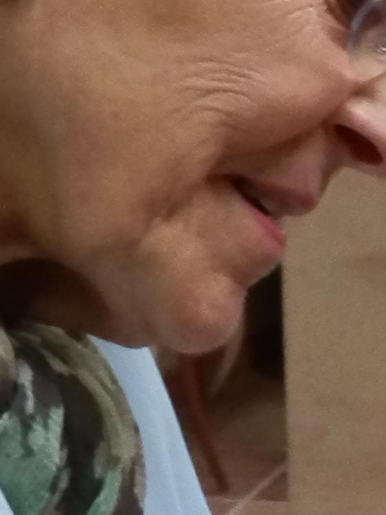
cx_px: 762
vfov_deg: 11.6
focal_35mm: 167
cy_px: 597
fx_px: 2482
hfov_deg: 8.5
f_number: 3.2
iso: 400
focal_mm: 5
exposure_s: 1/40
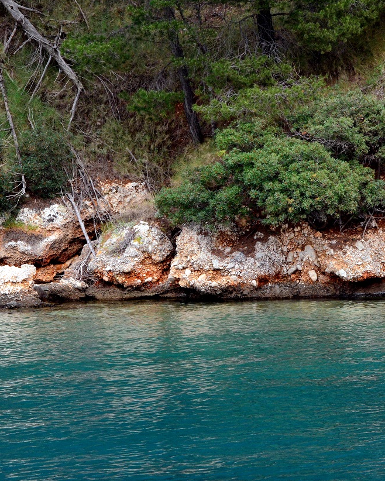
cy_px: 209
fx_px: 2477
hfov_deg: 8.9
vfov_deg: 11.1
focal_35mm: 174
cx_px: 192
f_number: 14
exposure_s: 1/800
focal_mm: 102
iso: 3200
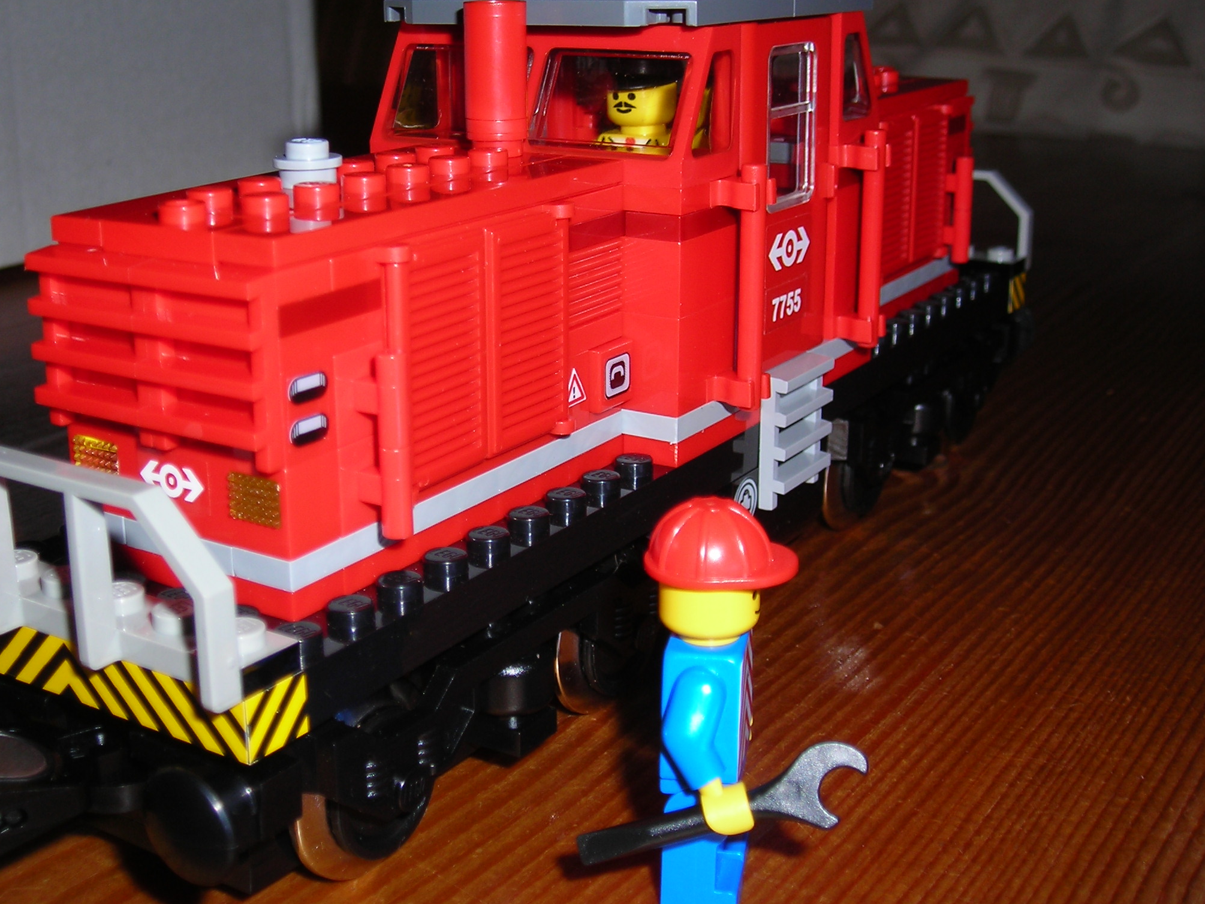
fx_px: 1706
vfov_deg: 29.6
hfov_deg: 38.6
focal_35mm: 49
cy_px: 383
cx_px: 442
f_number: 6.4
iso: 50
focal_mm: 6.3
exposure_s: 1/60.1
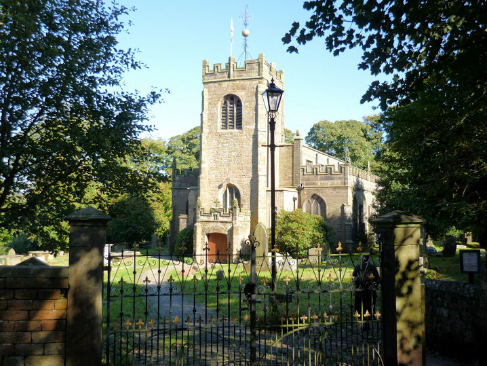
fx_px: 464
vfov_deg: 43.0
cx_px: 244
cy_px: 183
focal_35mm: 33
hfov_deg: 55.3
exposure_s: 1/400
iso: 100
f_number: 2.8
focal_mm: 5.5
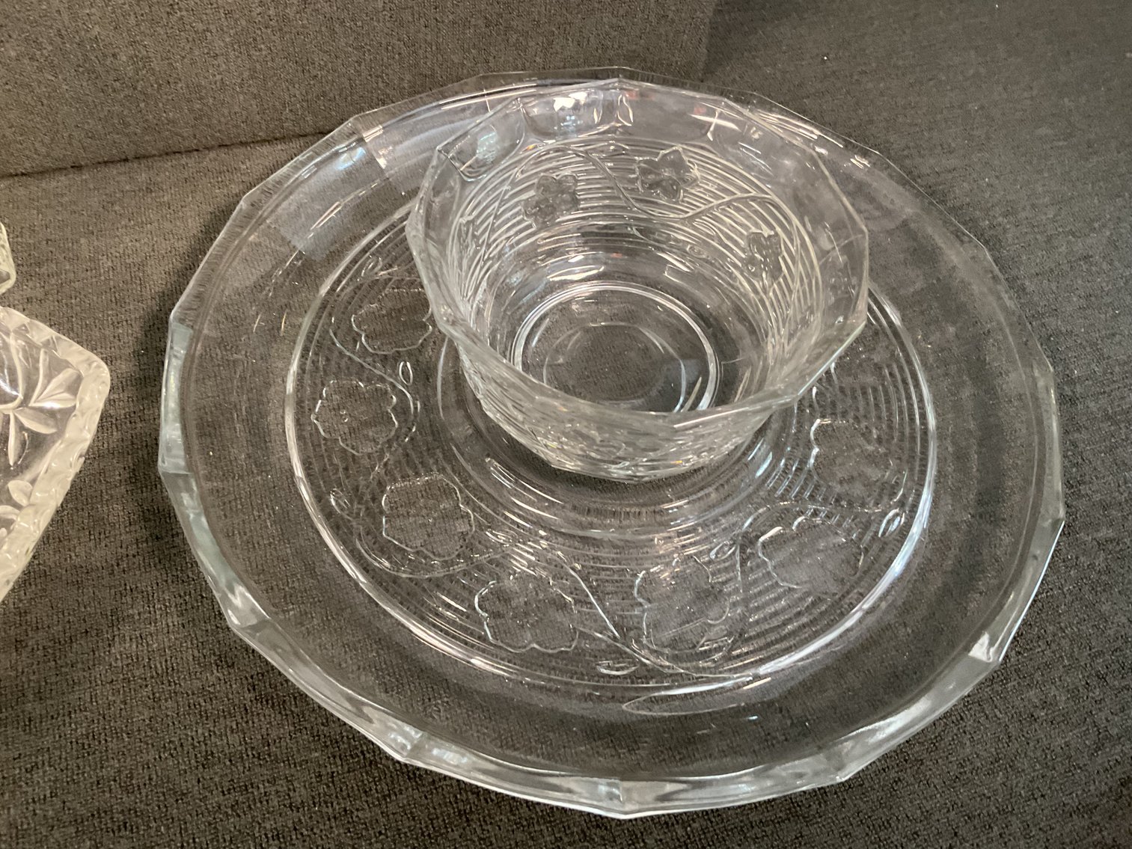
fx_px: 948
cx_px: 566
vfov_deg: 48.2
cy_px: 424
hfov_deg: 61.7
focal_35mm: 29
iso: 320
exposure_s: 1/40
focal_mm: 3
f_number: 1.8
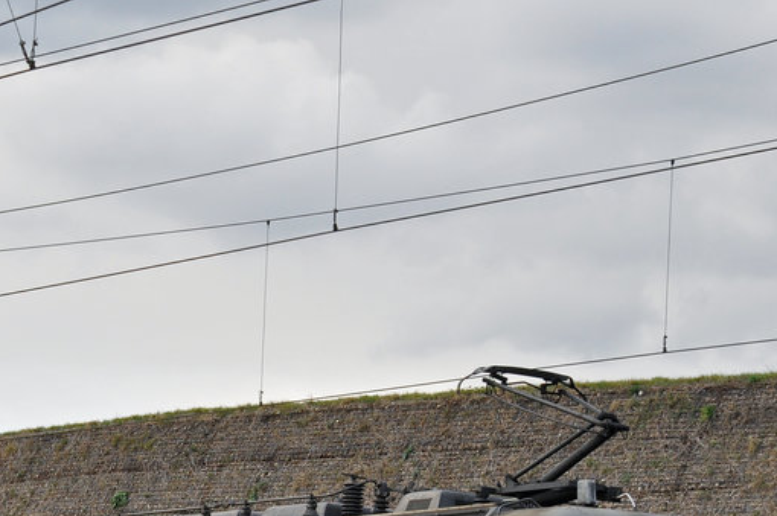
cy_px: 593
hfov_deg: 8.3
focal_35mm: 247
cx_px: 192
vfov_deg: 5.5
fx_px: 5326
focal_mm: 70
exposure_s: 1/800
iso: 400
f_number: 5
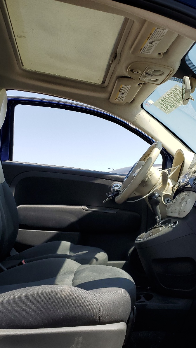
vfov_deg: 52.8
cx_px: 134
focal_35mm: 38
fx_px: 351
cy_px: 174
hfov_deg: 30.9
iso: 50
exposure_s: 1/2000
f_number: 1.5
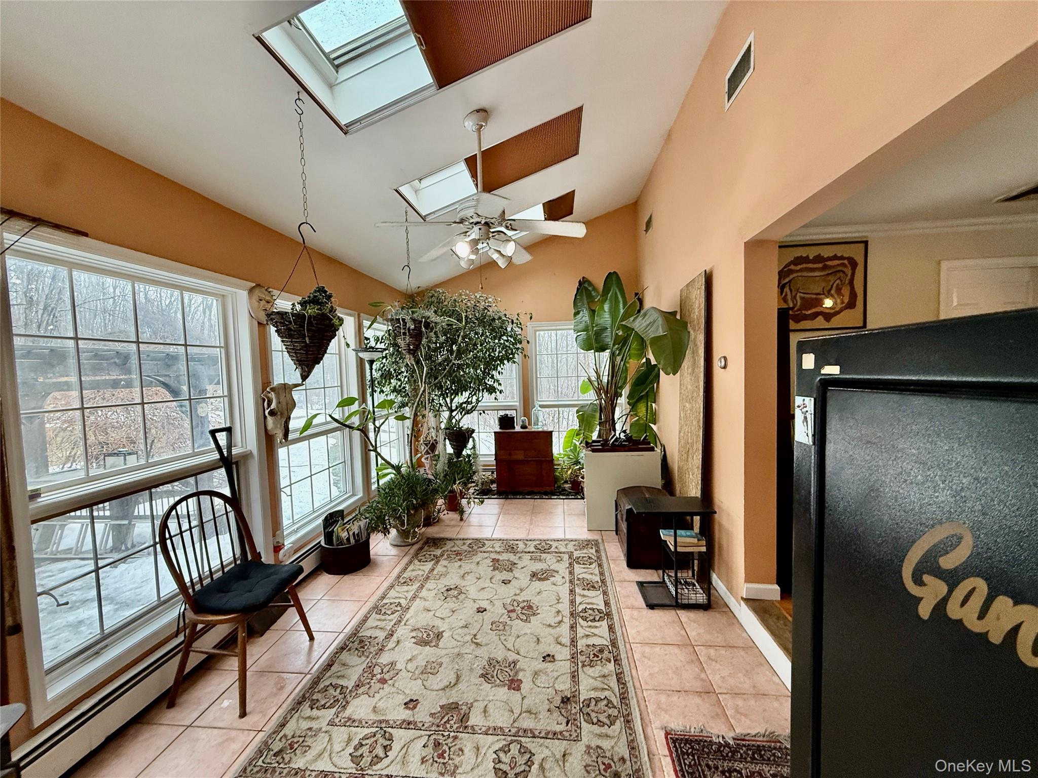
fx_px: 420
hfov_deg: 102.1
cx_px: 519
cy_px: 389
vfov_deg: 85.7
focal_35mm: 14
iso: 400
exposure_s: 1/120
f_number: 2.2
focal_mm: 2.22
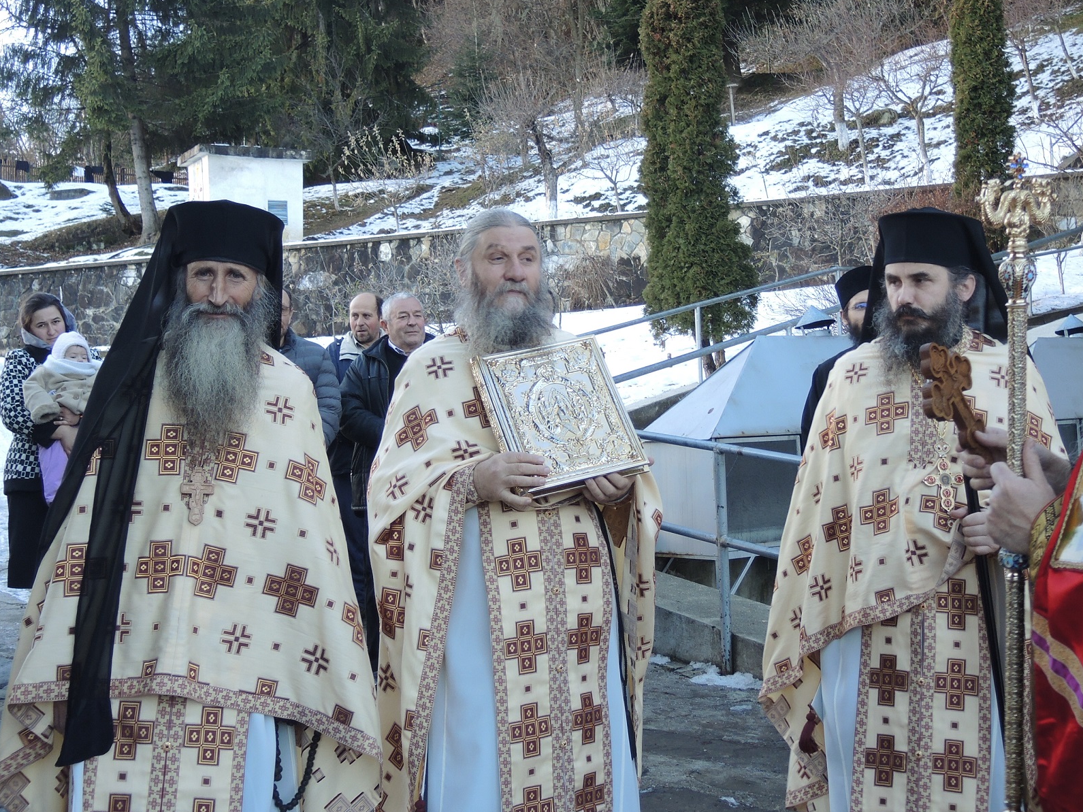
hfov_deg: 42.9
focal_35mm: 44
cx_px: 615
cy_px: 347
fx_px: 1376
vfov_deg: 32.8
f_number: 2
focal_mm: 6
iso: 100
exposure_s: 1/80
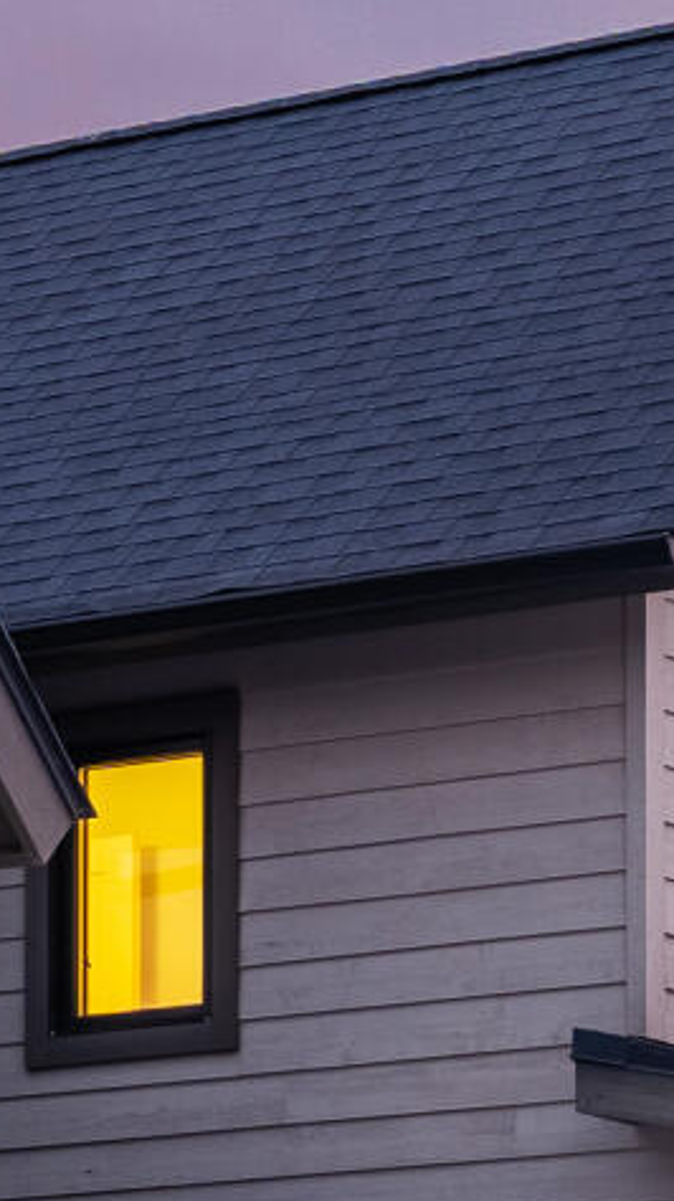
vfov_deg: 10.6
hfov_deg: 6.0
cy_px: 991
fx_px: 6439
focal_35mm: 202
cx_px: -41
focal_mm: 30.5
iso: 400
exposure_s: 1/40
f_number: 5.6
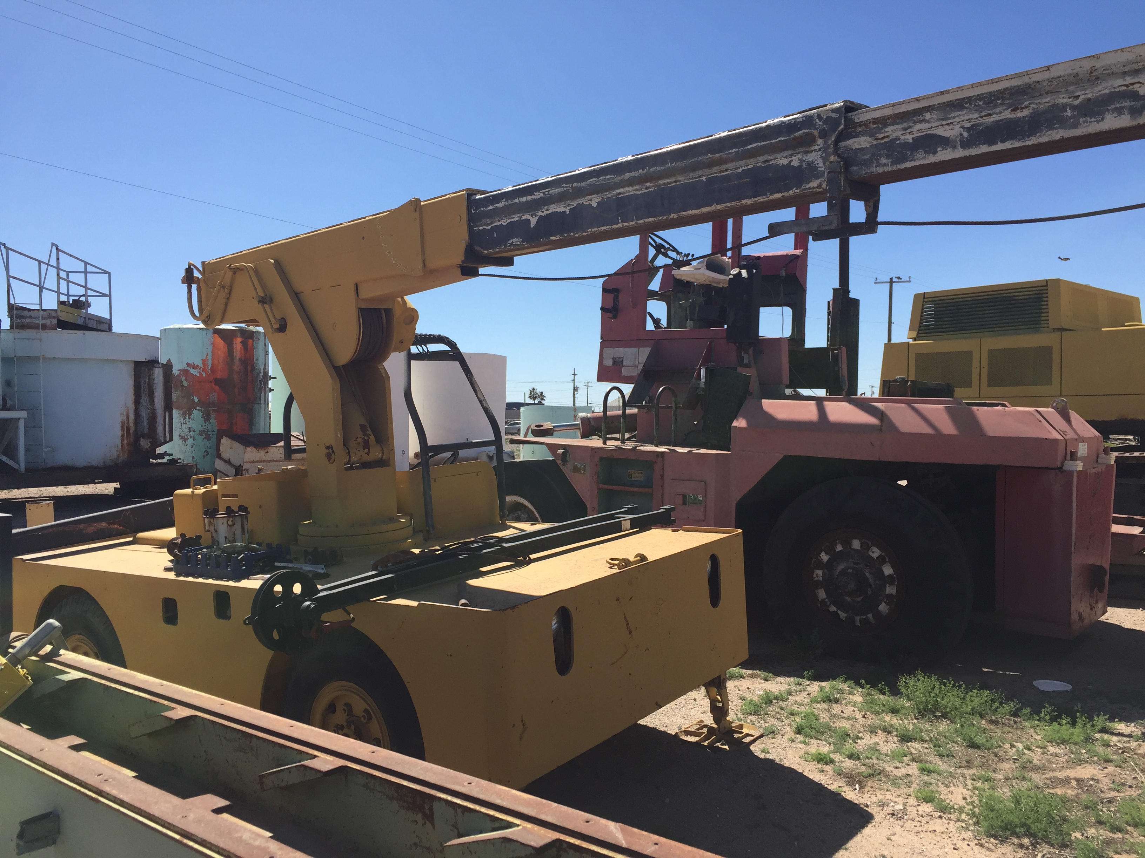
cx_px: 572
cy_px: 429
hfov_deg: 61.7
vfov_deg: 48.2
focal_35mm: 29
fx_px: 959
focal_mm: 4.15
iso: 32
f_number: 2.2
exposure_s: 1/2198
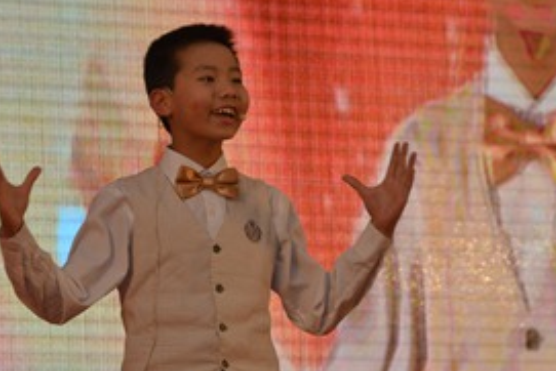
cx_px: 242
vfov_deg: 4.7
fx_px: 4558
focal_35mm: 295
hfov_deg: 7.0
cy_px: 221
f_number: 10
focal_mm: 160
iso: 2000
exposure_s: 1/250
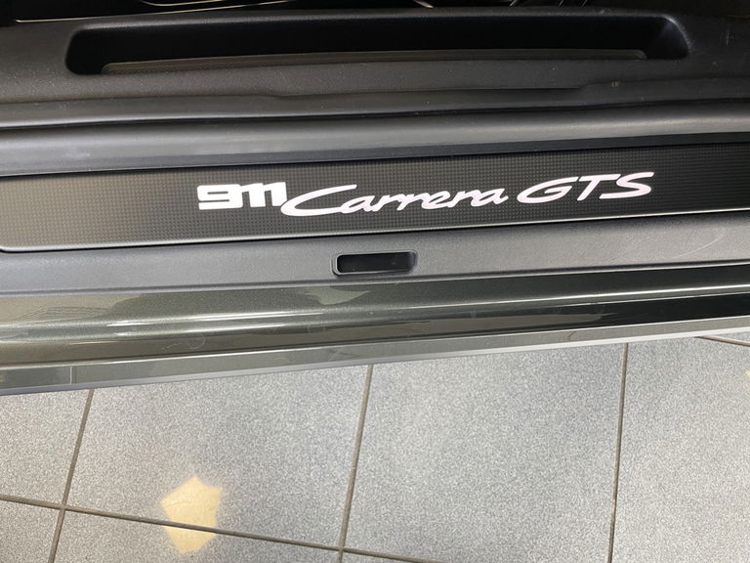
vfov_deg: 53.1
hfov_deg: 67.3
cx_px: 375
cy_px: 282
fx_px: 563
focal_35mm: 26
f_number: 1.6
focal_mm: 4.2
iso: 100
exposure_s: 1/50
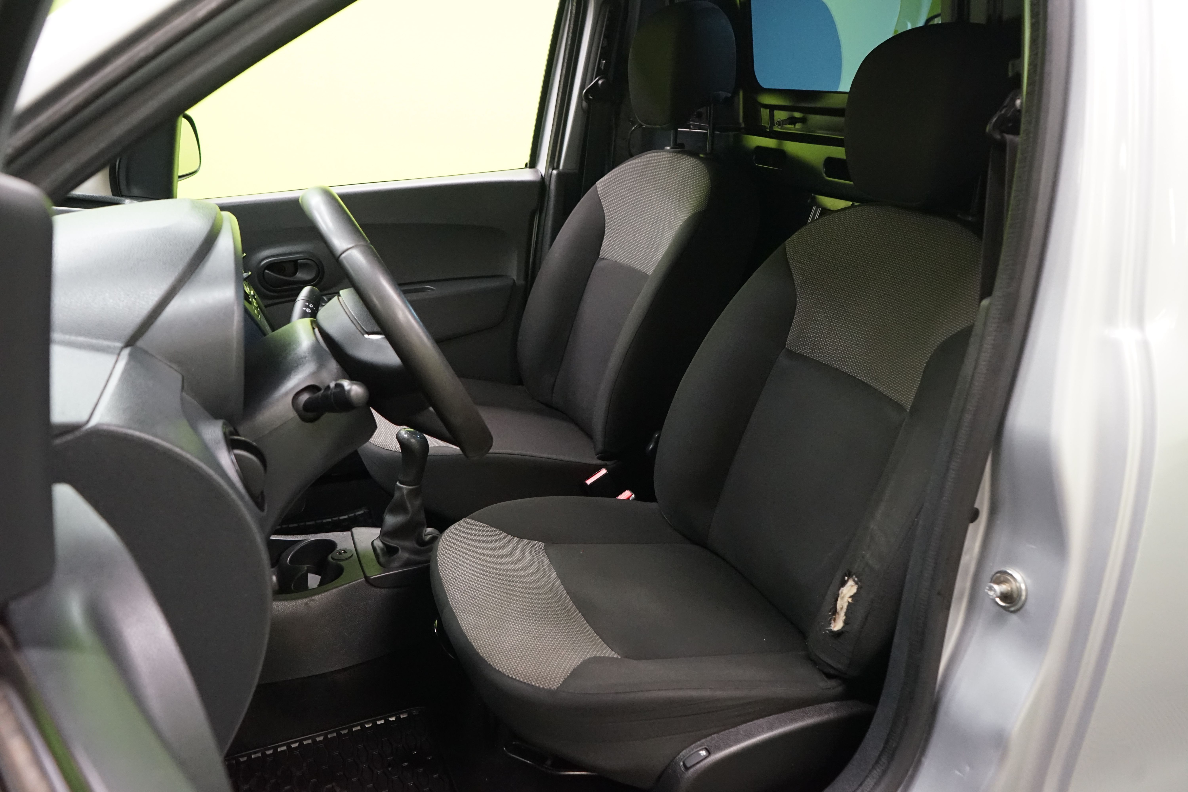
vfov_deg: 46.4
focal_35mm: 28
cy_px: 396
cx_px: 594
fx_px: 924
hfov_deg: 65.5
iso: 4000
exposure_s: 1/60
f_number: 5
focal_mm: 28
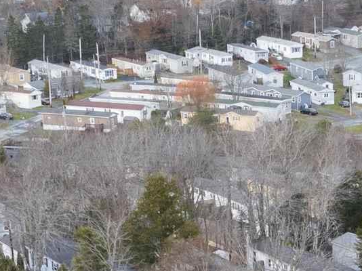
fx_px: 1442
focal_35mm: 138
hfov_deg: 14.0
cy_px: 577
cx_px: 378
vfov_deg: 9.8
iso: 400
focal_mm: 12.29
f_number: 9
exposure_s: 1/10
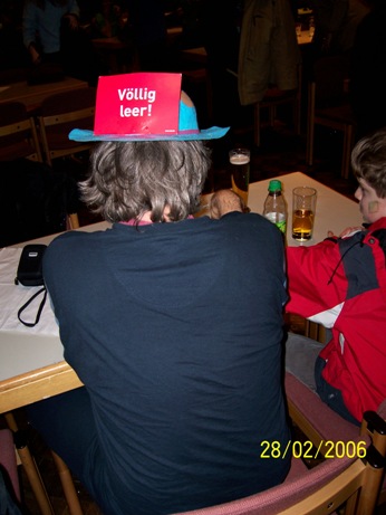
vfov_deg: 53.9
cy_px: 258
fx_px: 505
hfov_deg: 41.8
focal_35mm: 34
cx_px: 193
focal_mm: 5.6
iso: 80
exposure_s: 1/64
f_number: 2.7
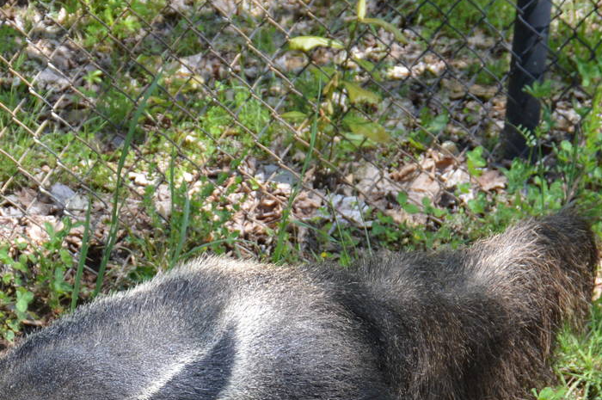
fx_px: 5729
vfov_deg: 4.0
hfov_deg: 6.0
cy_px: 419
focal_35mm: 343
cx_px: 28
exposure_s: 1/500
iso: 400
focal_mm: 100
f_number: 5.6
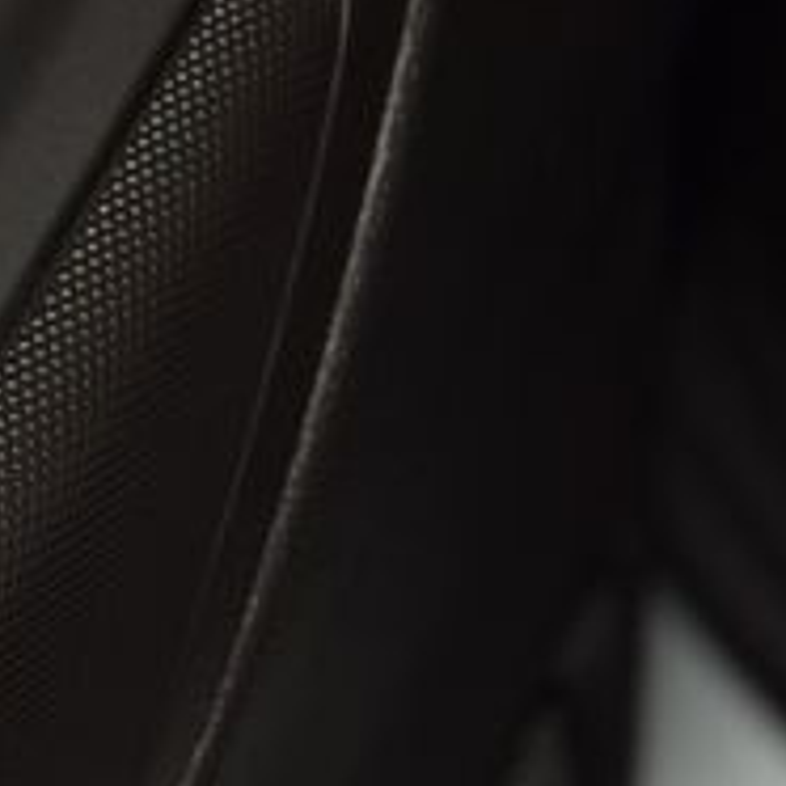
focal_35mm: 307
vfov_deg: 5.7
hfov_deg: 5.6
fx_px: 7887
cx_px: -520
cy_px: 137
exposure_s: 1/125
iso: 100
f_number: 8
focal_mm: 70
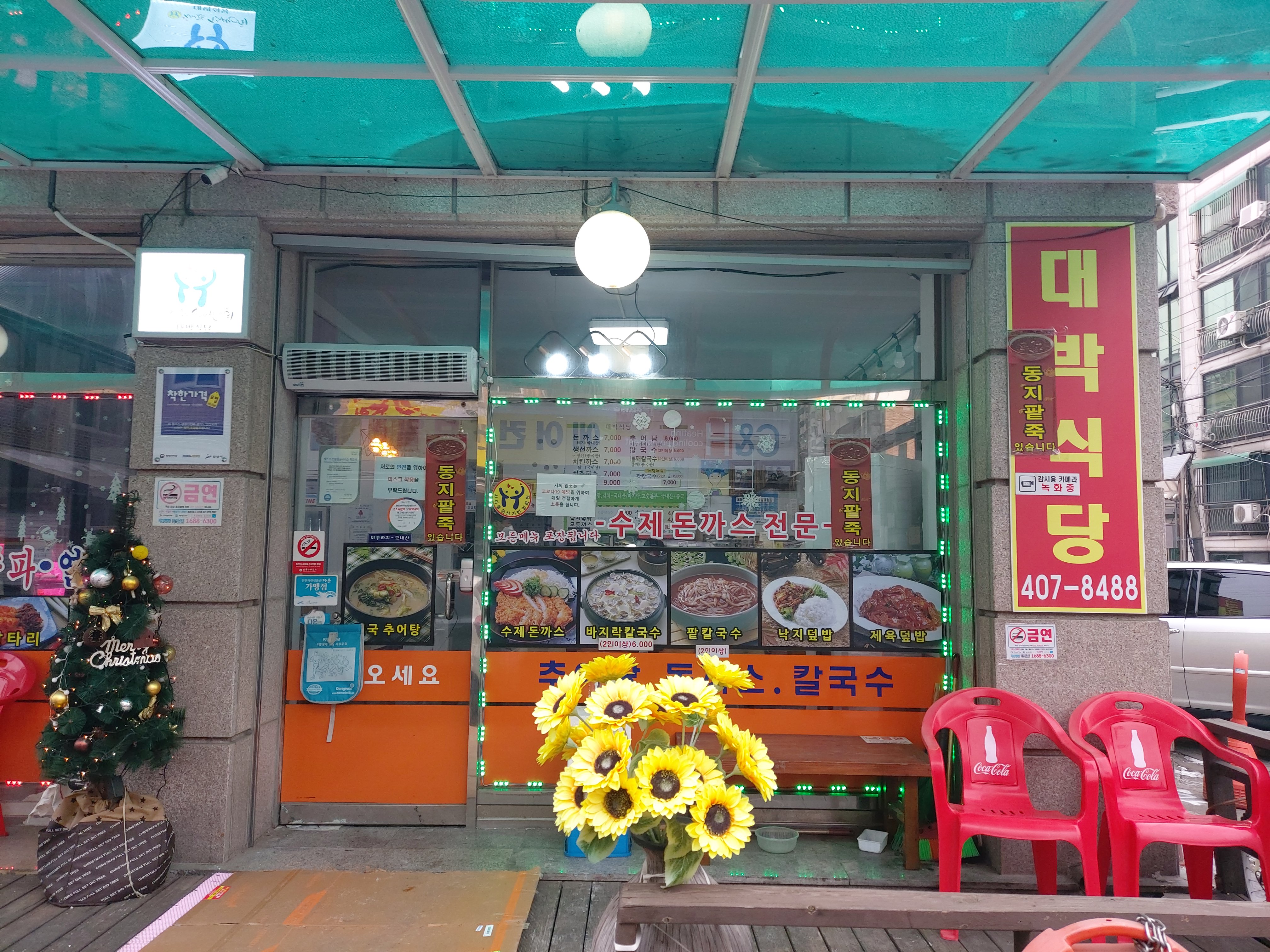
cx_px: 635
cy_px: 476
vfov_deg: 54.9
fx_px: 917
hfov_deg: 69.4
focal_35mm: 25
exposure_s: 1/60
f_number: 2
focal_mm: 4.58
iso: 64
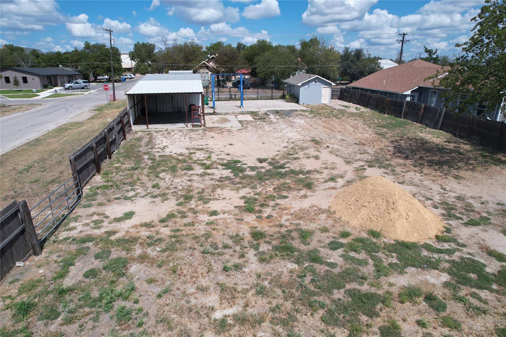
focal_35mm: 22
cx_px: 253
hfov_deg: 78.6
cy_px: 168
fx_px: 309
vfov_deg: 57.2
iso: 100
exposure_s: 1/2500
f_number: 2.8
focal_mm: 8.38
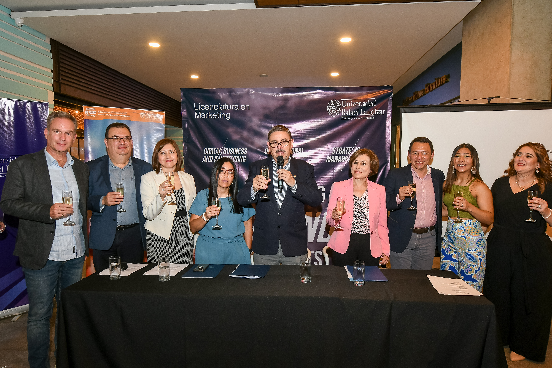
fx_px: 337
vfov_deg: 57.2
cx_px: 278
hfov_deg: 78.6
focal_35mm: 22
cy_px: 190
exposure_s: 1/80
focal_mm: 14
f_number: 3.5
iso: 640
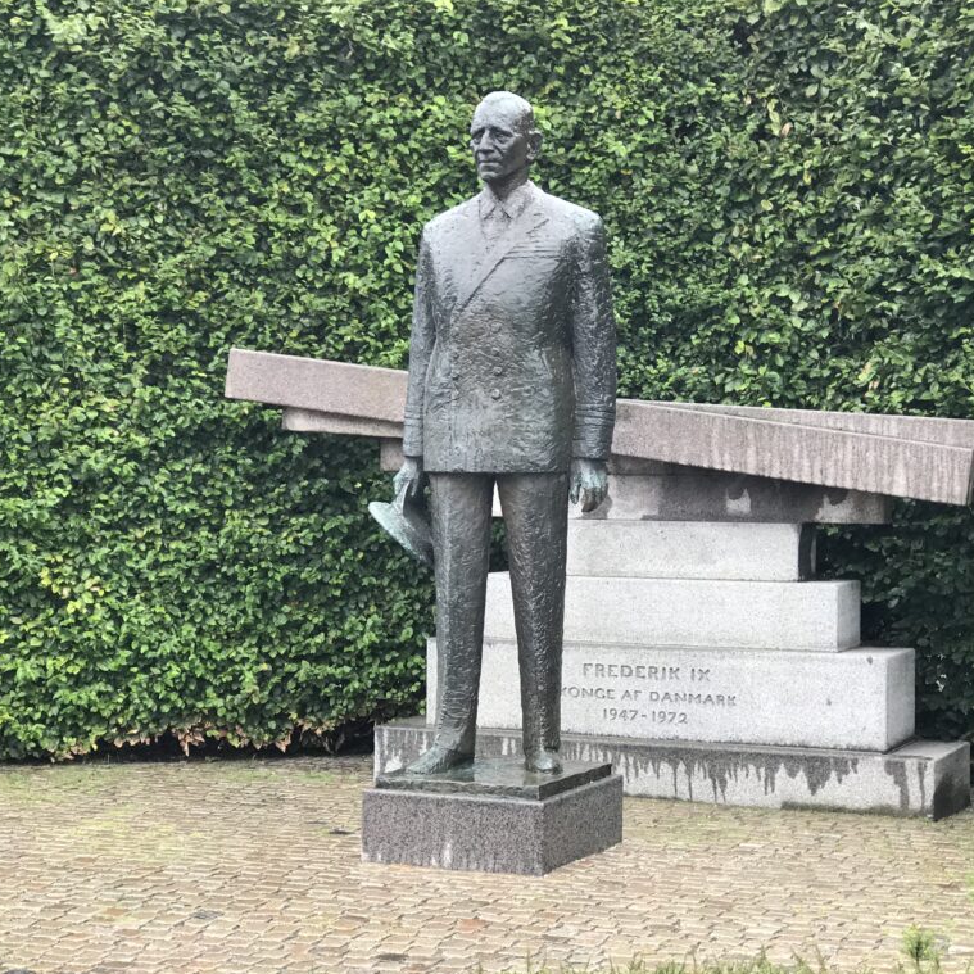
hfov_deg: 25.3
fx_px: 2165
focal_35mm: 68
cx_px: 595
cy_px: 488
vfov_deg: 25.4
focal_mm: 6.6
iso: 32
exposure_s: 1/50
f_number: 2.8
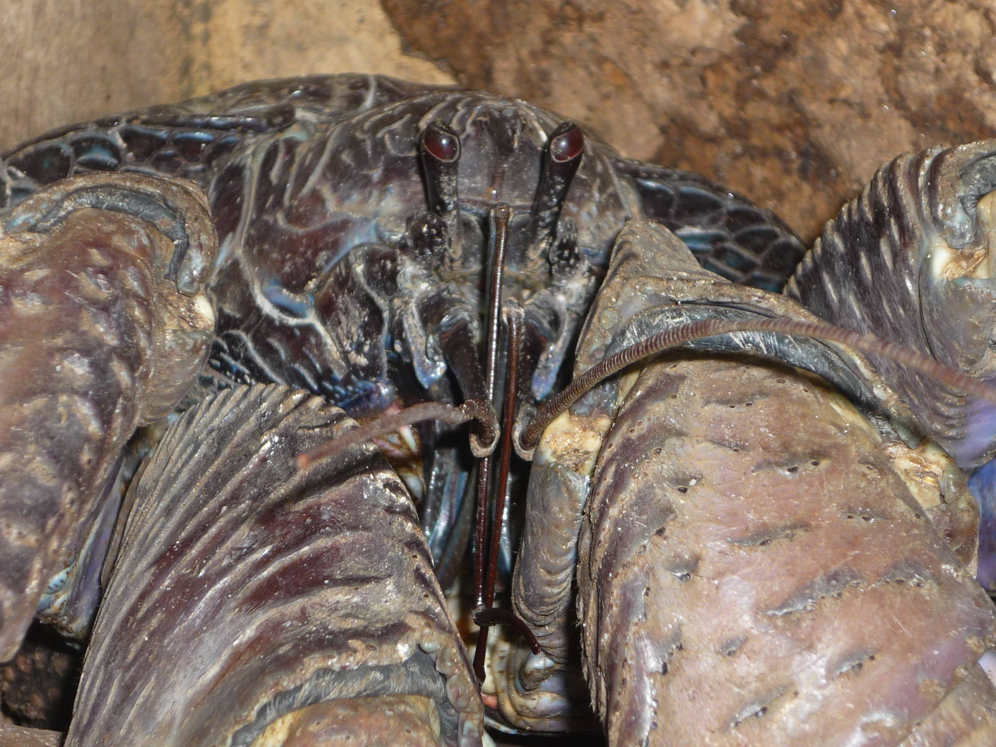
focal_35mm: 128
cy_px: 376
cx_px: 498
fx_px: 3683
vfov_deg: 11.6
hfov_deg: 15.4
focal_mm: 16.5
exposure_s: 1/60
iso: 100
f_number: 5.1
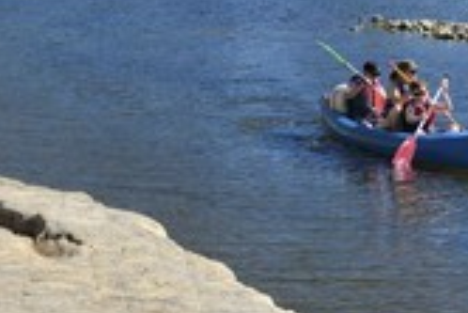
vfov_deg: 11.9
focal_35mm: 114
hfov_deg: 17.9
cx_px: 319
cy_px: 17
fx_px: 1483
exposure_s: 1/250
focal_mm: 45
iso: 200
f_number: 13
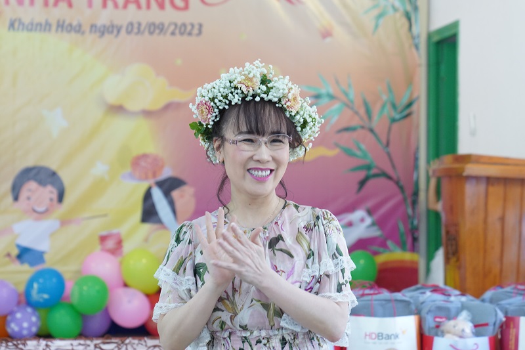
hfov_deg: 19.5
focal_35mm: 105
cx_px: 262
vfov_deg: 13.0
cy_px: 175
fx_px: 1531
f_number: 4
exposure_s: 1/125
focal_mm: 70
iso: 1600
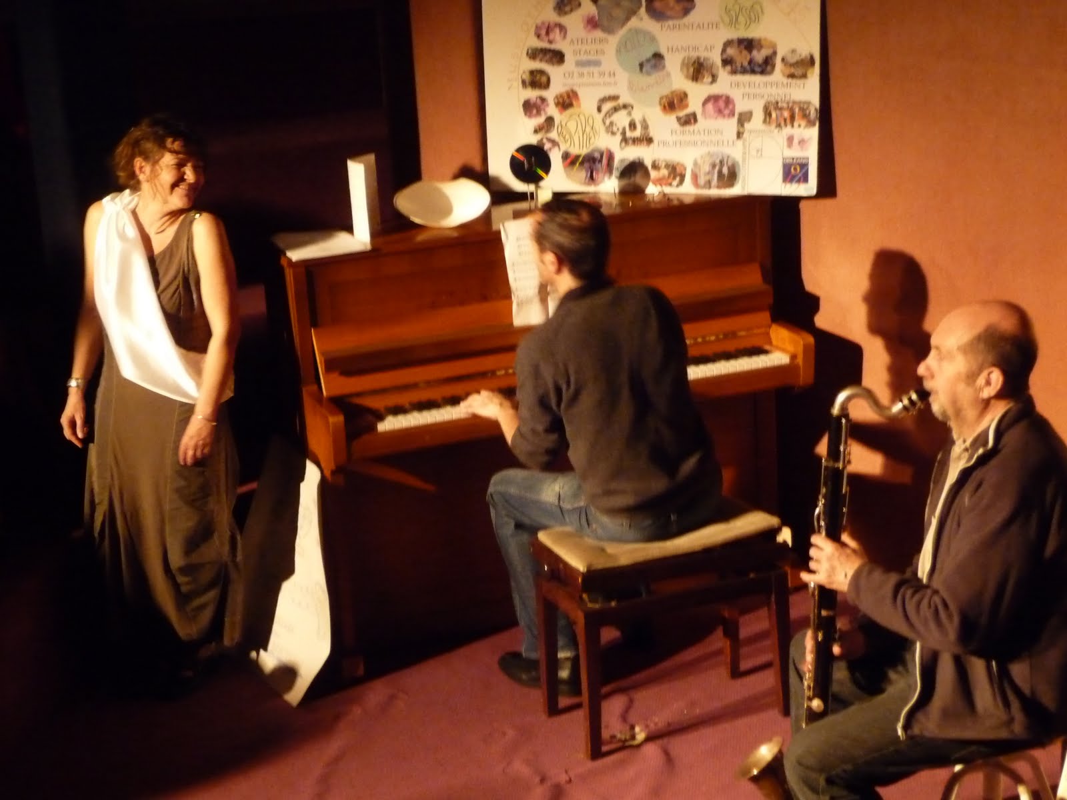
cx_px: 534
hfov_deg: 27.0
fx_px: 2219
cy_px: 400
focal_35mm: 72
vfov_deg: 20.4
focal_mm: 12.2
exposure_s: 1/10
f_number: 4.6
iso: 800
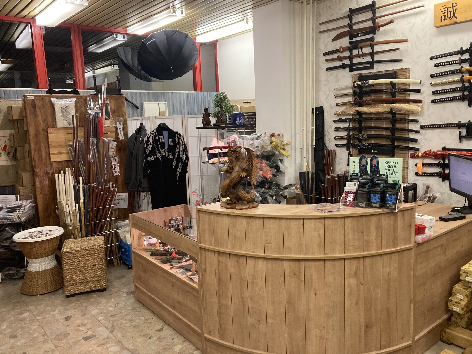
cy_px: 177
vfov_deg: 49.7
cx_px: 236
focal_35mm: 28
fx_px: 382
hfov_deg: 63.4
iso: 250
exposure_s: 1/50
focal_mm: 3.99
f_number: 1.8
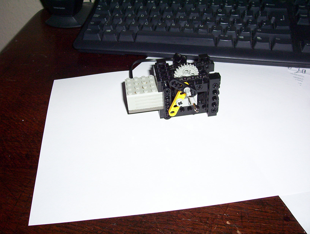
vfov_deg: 33.7
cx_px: 155
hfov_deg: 43.8
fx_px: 386
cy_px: 117
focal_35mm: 43
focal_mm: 5.77
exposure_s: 1/60
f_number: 2.73
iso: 140
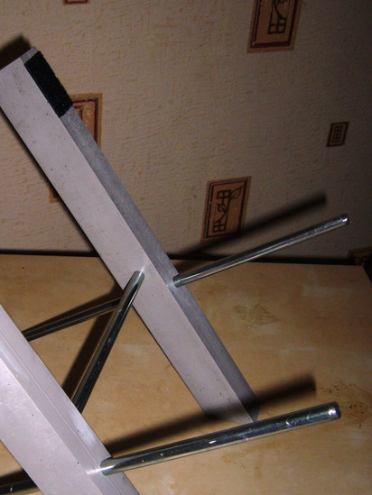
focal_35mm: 51
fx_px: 730
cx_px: 104
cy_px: 293
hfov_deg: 28.2
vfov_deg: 37.4
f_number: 2.8
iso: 100
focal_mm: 5.8
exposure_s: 1/30
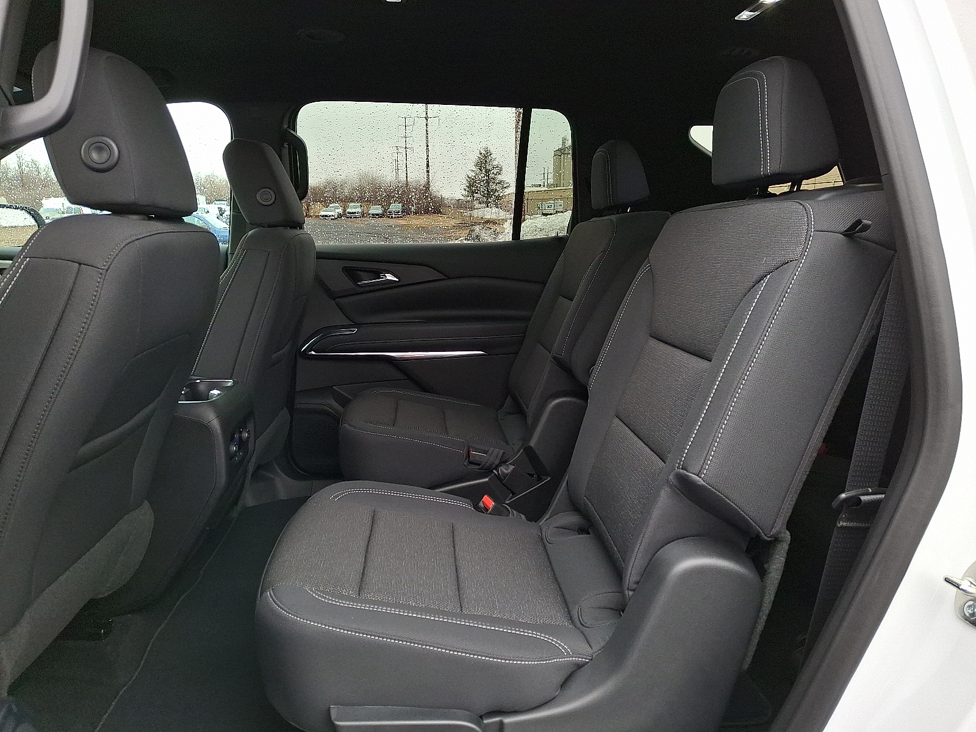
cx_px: 488
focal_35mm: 25
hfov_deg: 69.4
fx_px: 705
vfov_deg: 54.9
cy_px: 366
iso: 46
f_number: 1.8
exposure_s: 1/120
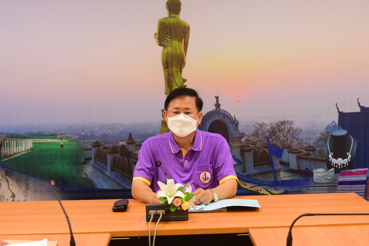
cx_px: 184
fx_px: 769
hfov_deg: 27.0
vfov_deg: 18.2
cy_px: 123
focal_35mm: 75
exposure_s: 1/100
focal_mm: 50
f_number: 4.5
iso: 1250
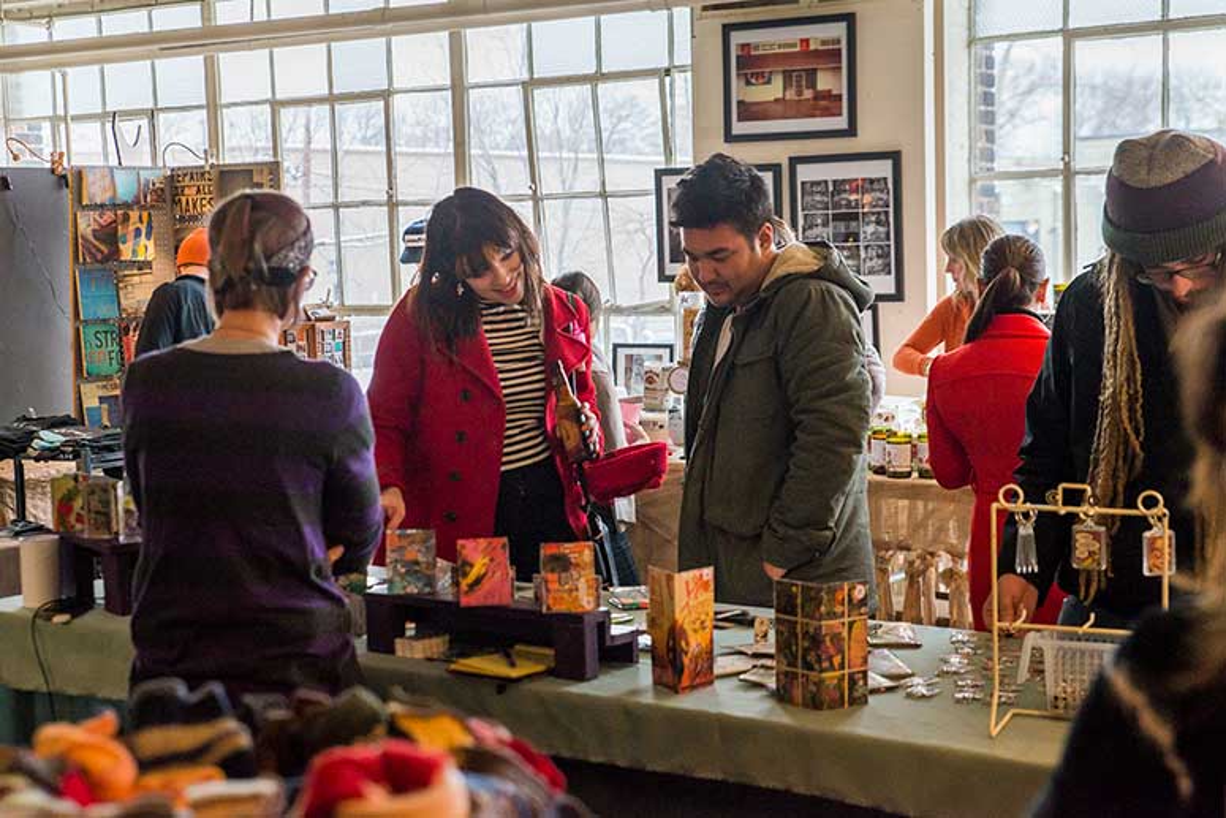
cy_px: 409
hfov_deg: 36.2
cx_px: 613
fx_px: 1873
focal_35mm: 55
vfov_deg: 24.6
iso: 1250
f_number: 4.8
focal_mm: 55
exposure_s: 1/250
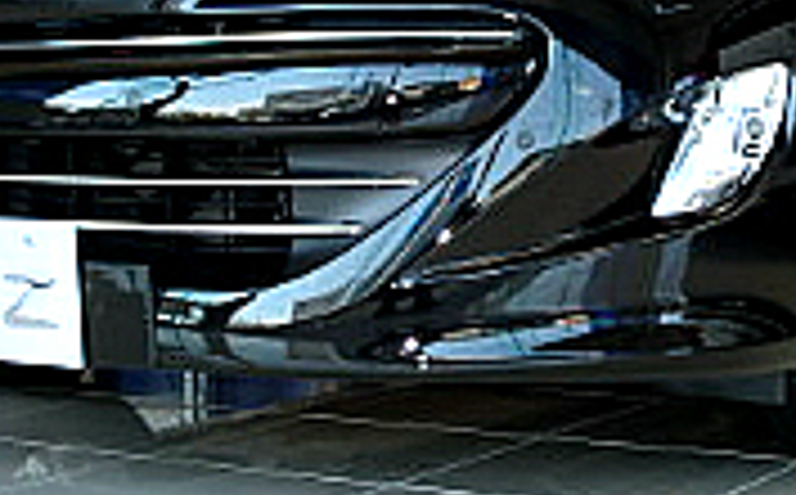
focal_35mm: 84
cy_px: 72
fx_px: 1819
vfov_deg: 15.3
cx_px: 513
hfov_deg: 24.6
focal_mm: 6.3
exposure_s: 1/80
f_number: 3.1
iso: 64
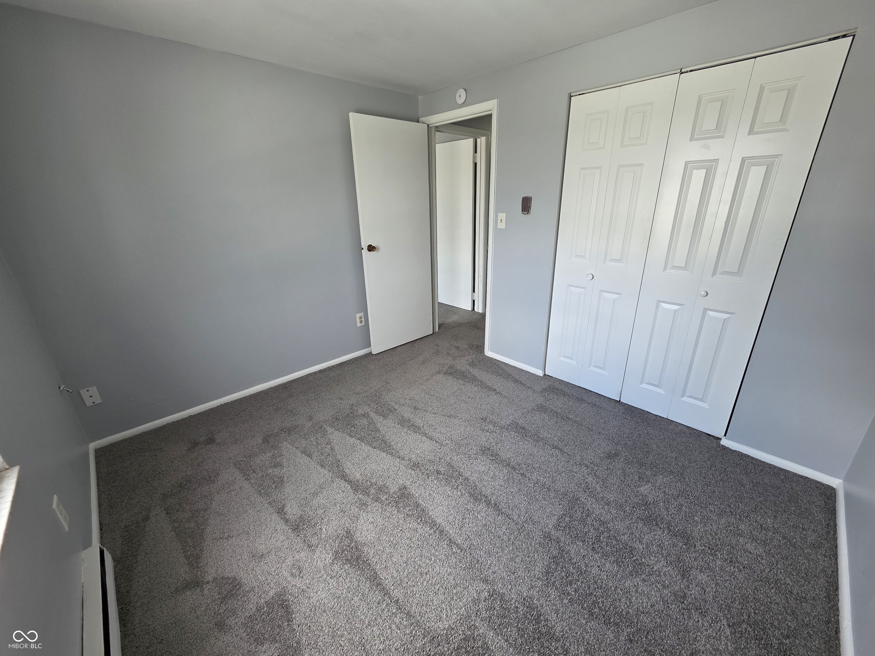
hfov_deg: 106.2
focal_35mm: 13
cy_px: 328
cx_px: 438
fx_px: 329
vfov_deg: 89.9
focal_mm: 2.2
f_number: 1.9
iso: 125
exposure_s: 1/120
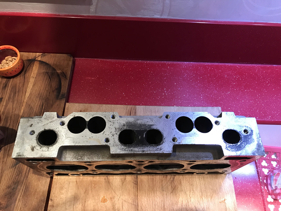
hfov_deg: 63.4
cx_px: 140
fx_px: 227
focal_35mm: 28
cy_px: 106
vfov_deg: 49.7
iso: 50
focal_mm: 3.99
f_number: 1.8
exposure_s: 1/17
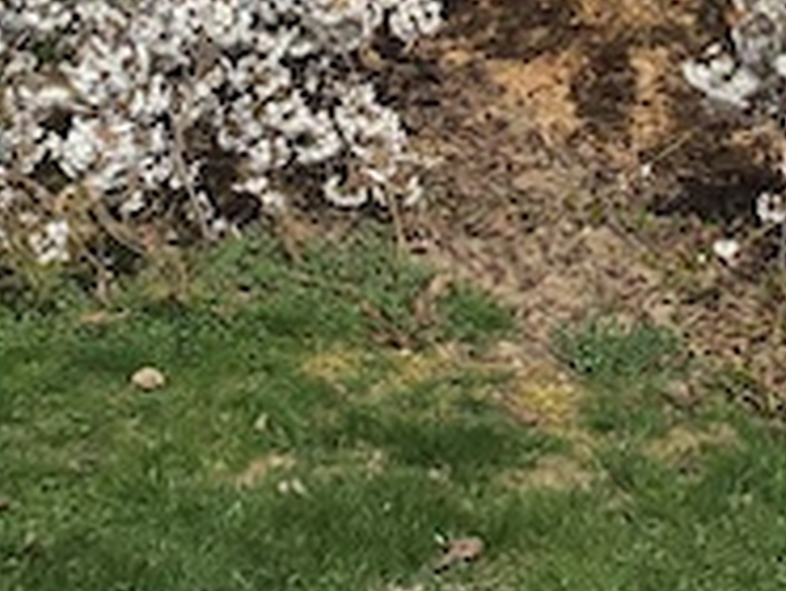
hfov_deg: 14.5
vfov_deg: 10.8
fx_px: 3024
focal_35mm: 133
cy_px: -270
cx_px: 820
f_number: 2.4
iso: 25
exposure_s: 1/1942
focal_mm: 3.3
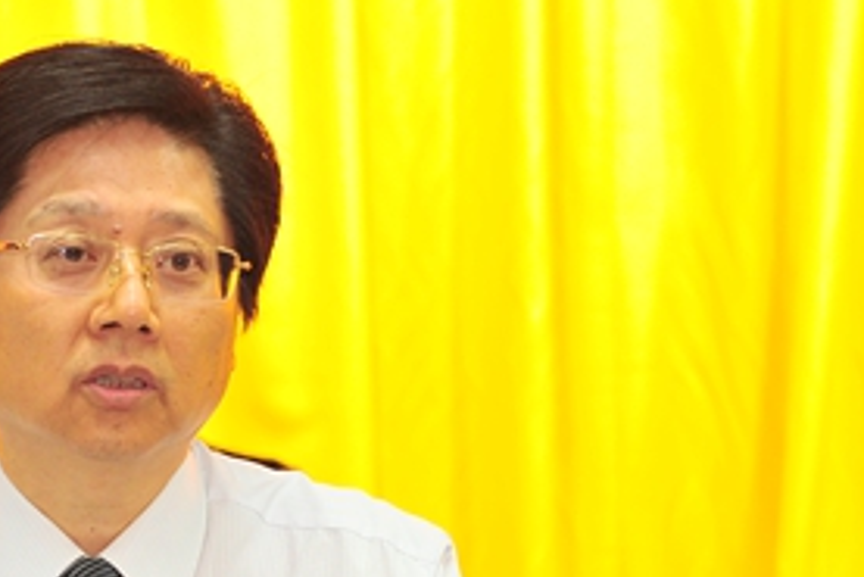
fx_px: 3121
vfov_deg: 10.5
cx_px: 72
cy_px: 502
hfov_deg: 15.6
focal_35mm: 130
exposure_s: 1/125
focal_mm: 60
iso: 800
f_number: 4
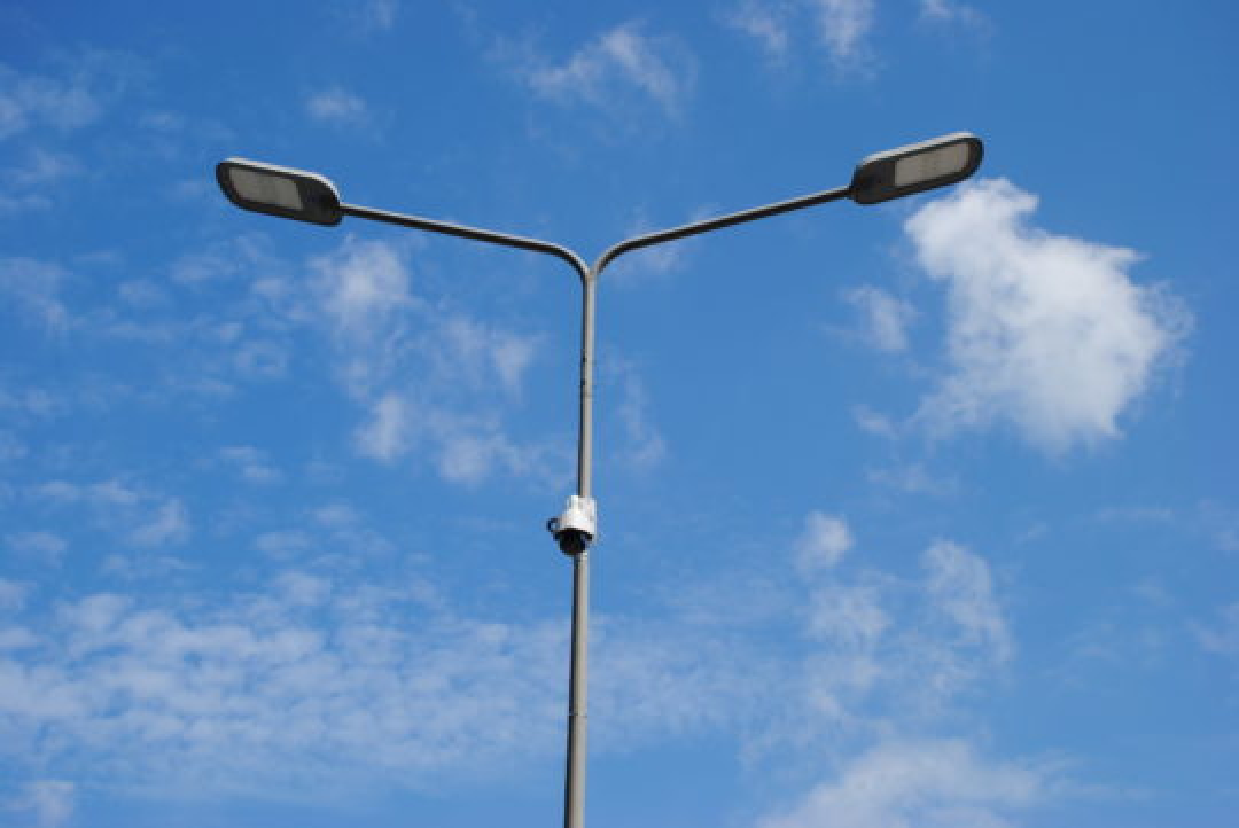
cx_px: 620
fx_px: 2067
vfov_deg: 22.7
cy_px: 414
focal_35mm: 60
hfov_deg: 33.4
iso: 100
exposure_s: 1/320
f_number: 9
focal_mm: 40
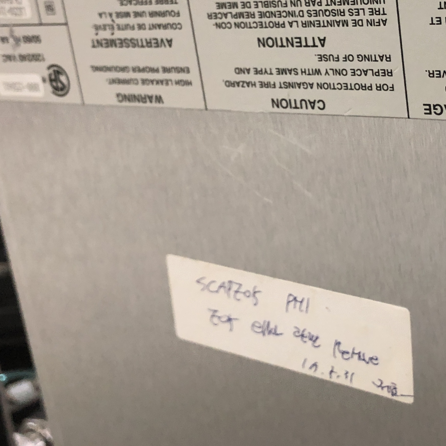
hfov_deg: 30.5
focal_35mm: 55
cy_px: 91
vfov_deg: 30.4
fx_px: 802
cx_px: 345
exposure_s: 1/15
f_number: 1.8
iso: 64
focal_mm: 3.99
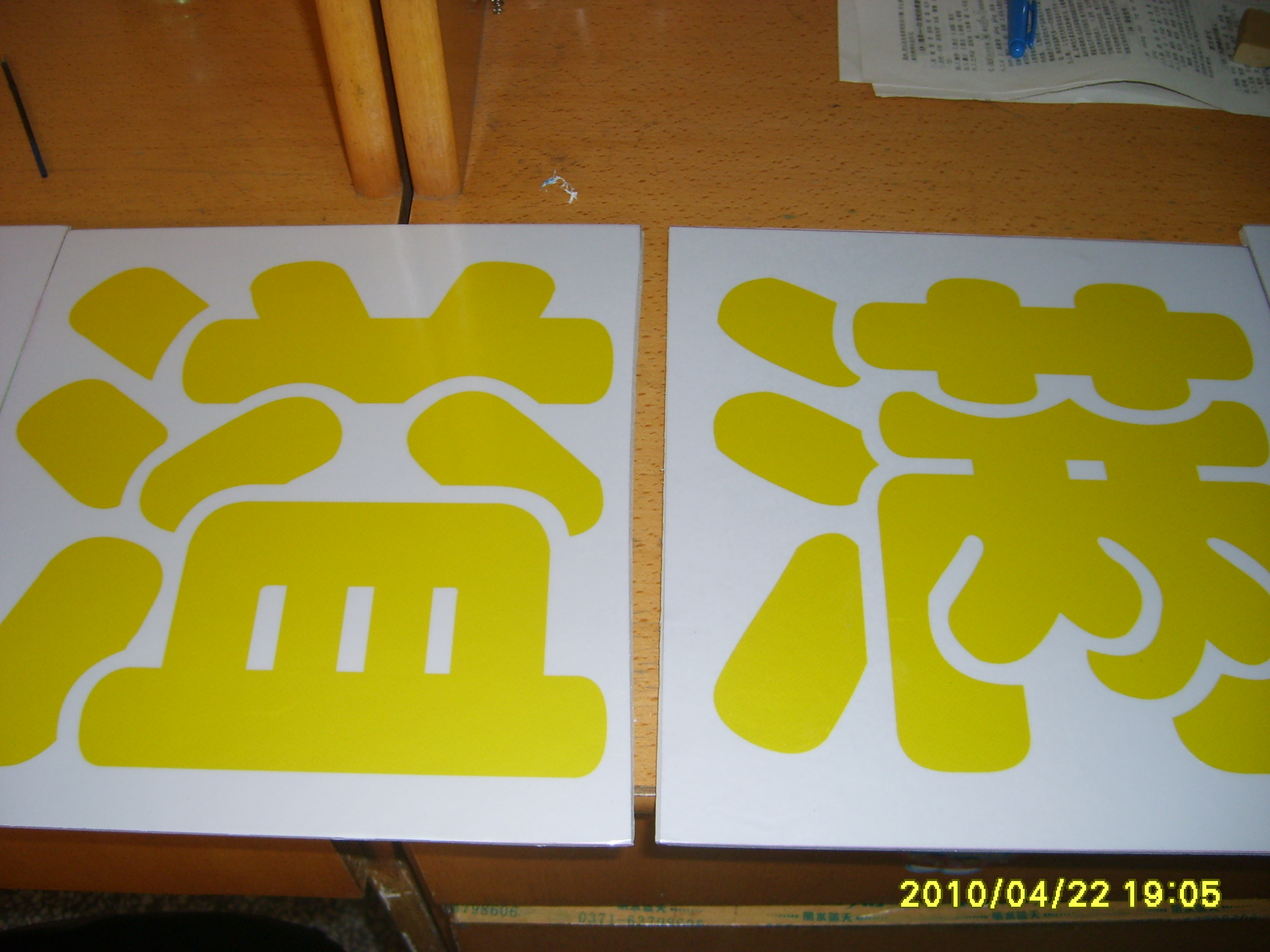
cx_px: 635
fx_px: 1284
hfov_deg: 52.6
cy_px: 476
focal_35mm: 35
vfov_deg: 40.7
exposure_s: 1/45
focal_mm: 5.8
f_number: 2.8
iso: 100
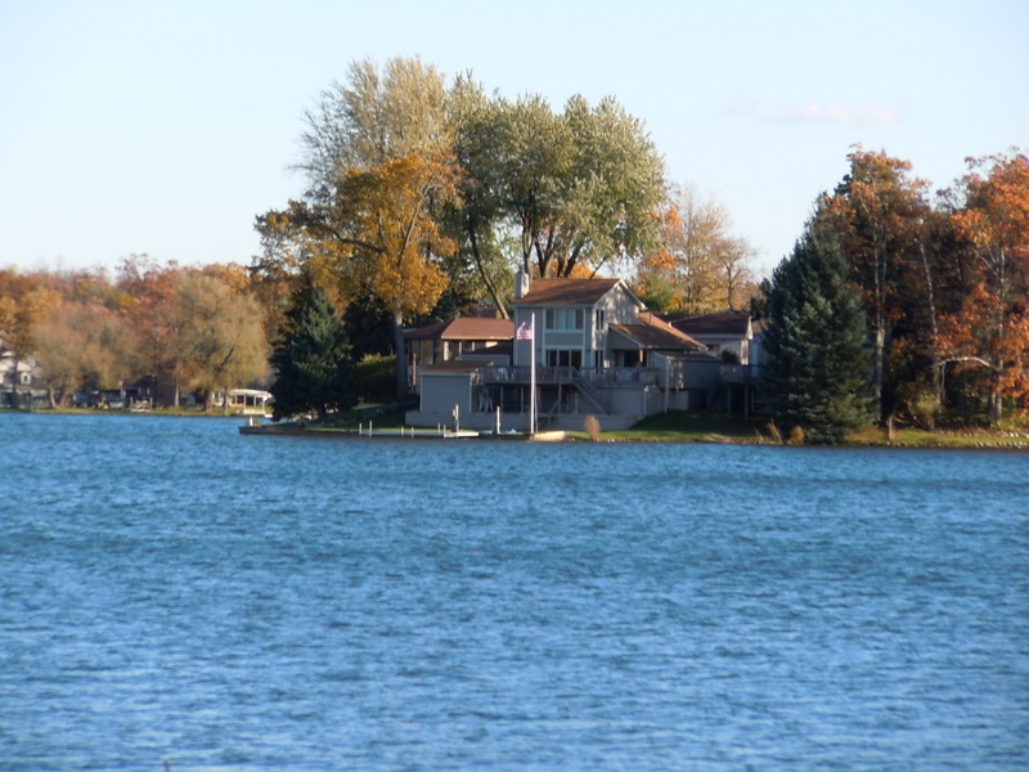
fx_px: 5826
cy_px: 386
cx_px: 514
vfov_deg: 7.6
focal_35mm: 196
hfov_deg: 10.1
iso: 100
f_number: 5.6
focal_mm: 35
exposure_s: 1/200
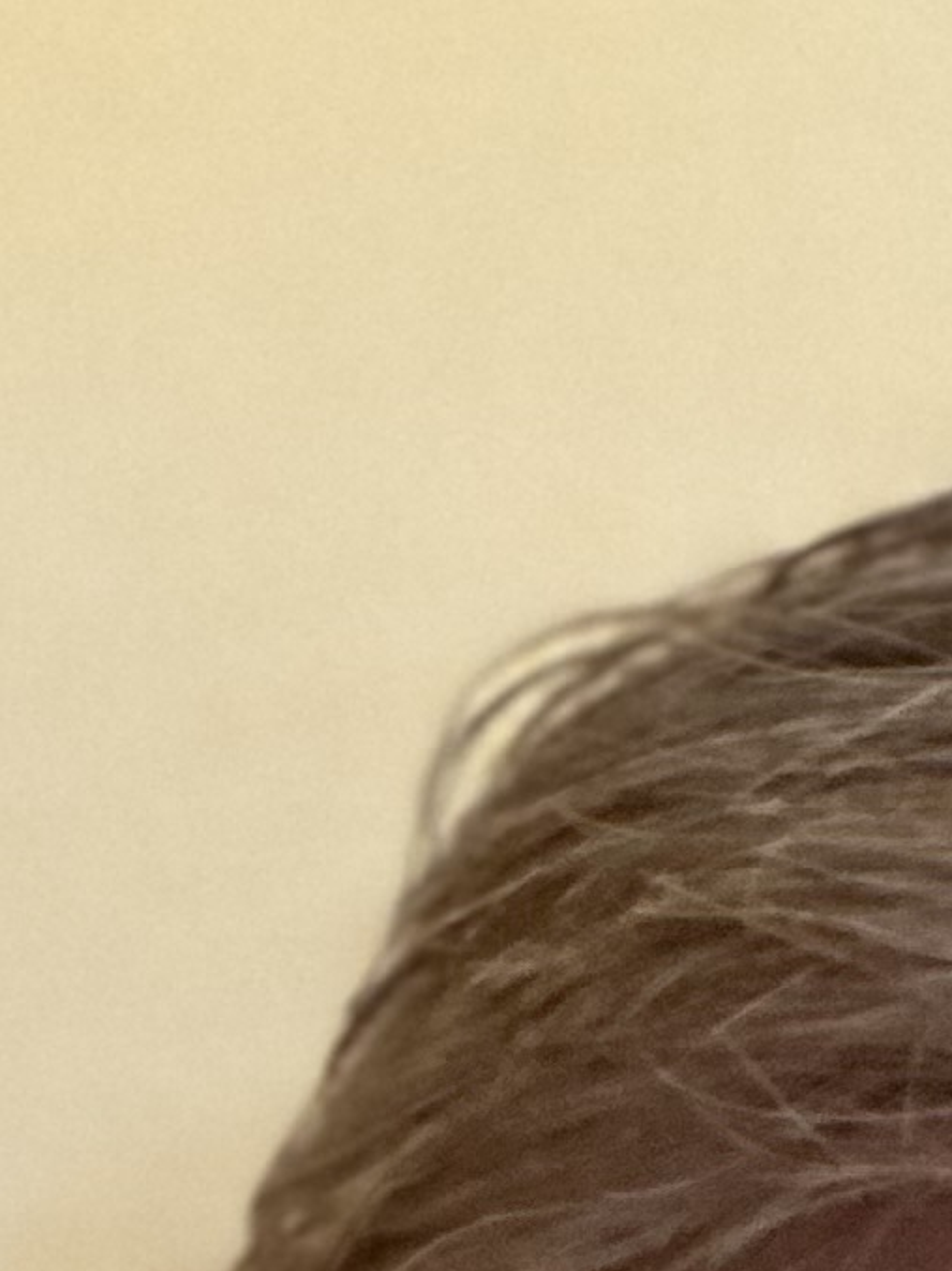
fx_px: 16805
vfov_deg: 4.2
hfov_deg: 3.2
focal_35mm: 458
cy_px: 3567
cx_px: 1480
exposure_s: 1/18
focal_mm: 9
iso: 400
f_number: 2.8
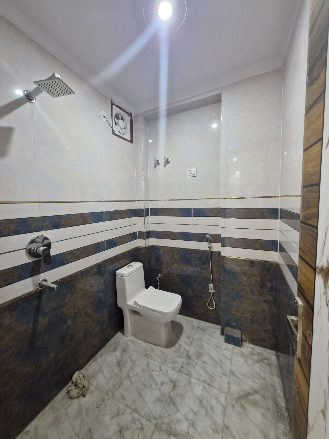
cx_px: 164
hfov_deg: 89.9
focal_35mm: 13
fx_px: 165
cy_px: 220
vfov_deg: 106.2
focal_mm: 1.74
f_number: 2.2
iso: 500
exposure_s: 1/33
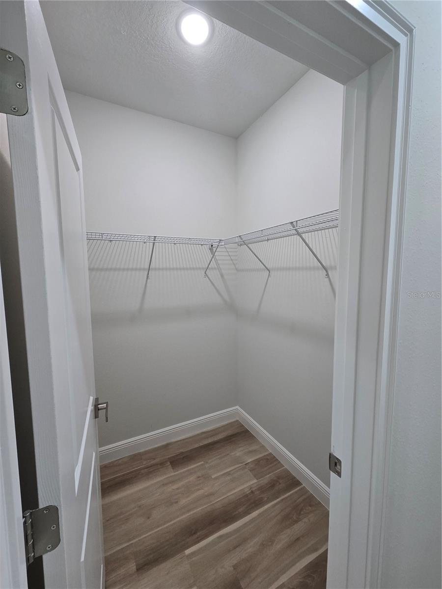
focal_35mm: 13
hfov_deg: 89.9
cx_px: 221
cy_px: 294
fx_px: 221
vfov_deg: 106.2
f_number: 2.2
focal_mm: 2.2
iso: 160
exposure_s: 1/60
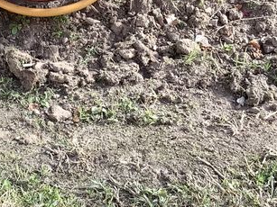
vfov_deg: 14.3
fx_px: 808
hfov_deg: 19.0
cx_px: 5
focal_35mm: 101
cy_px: -31
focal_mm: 3.3
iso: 25
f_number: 2.4
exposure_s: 1/201
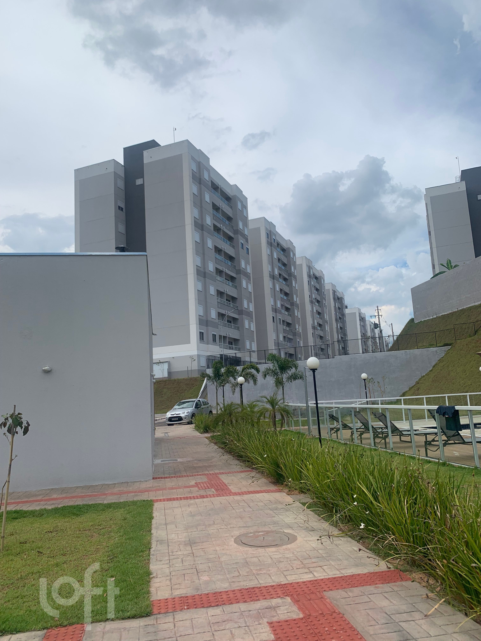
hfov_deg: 53.1
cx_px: 240
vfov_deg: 67.3
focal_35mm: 26
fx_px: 482
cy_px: 320
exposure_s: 1/2681
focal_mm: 4.25
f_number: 1.8
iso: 25
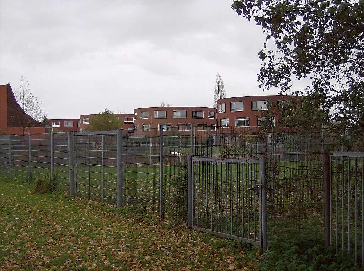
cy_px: 136
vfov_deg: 31.4
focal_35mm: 46
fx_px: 483
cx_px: 182
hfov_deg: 41.3
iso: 155
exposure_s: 1/79.1
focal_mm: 7.7
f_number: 3.1
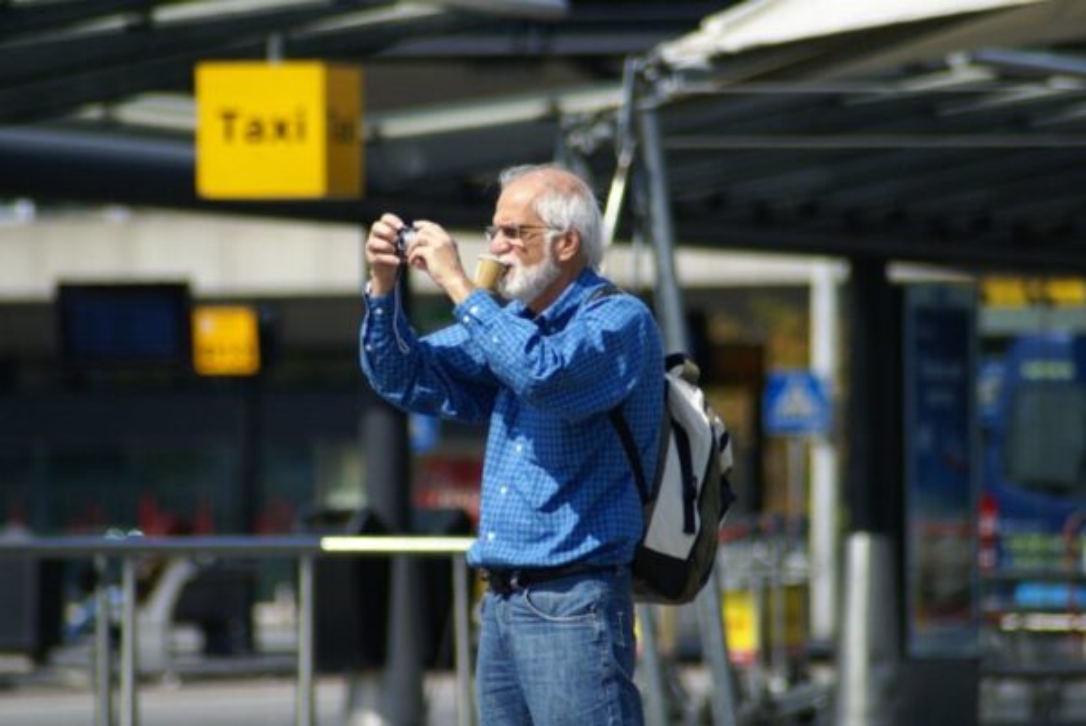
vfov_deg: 3.1
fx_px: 13584
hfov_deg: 4.6
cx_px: 543
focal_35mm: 450
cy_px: 363
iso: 100
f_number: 5.6
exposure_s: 1/500
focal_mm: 300
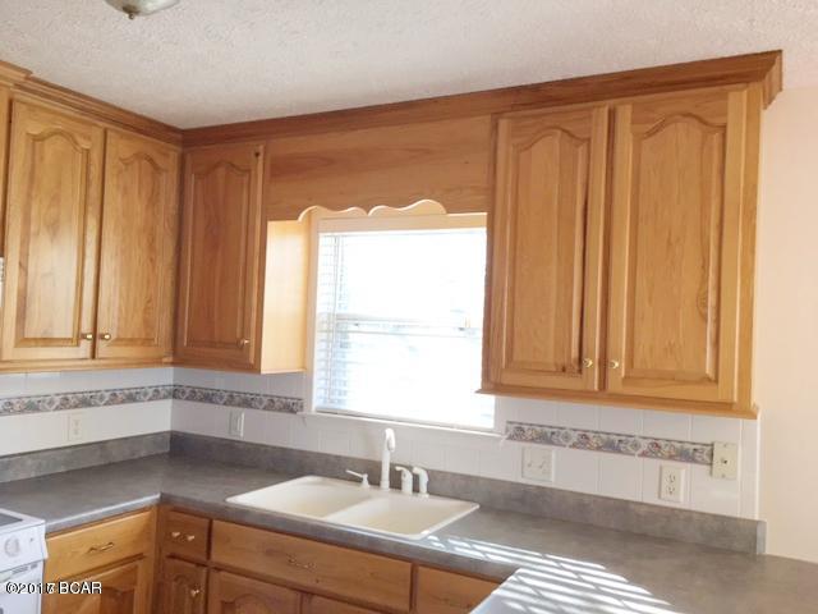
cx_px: 409
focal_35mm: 29
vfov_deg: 48.2
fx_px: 685
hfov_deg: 61.7
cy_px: 307
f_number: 2.2
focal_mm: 4.15
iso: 64
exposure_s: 1/30
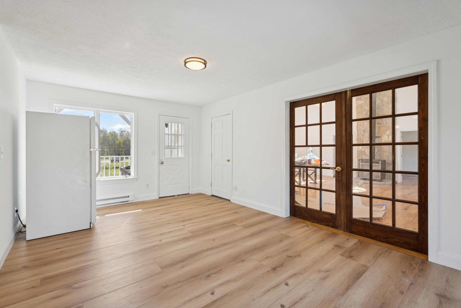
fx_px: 205
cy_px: 154
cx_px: 230
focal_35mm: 16
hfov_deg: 96.7
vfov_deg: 73.8
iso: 320
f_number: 7.1
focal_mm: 16
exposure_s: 1/100
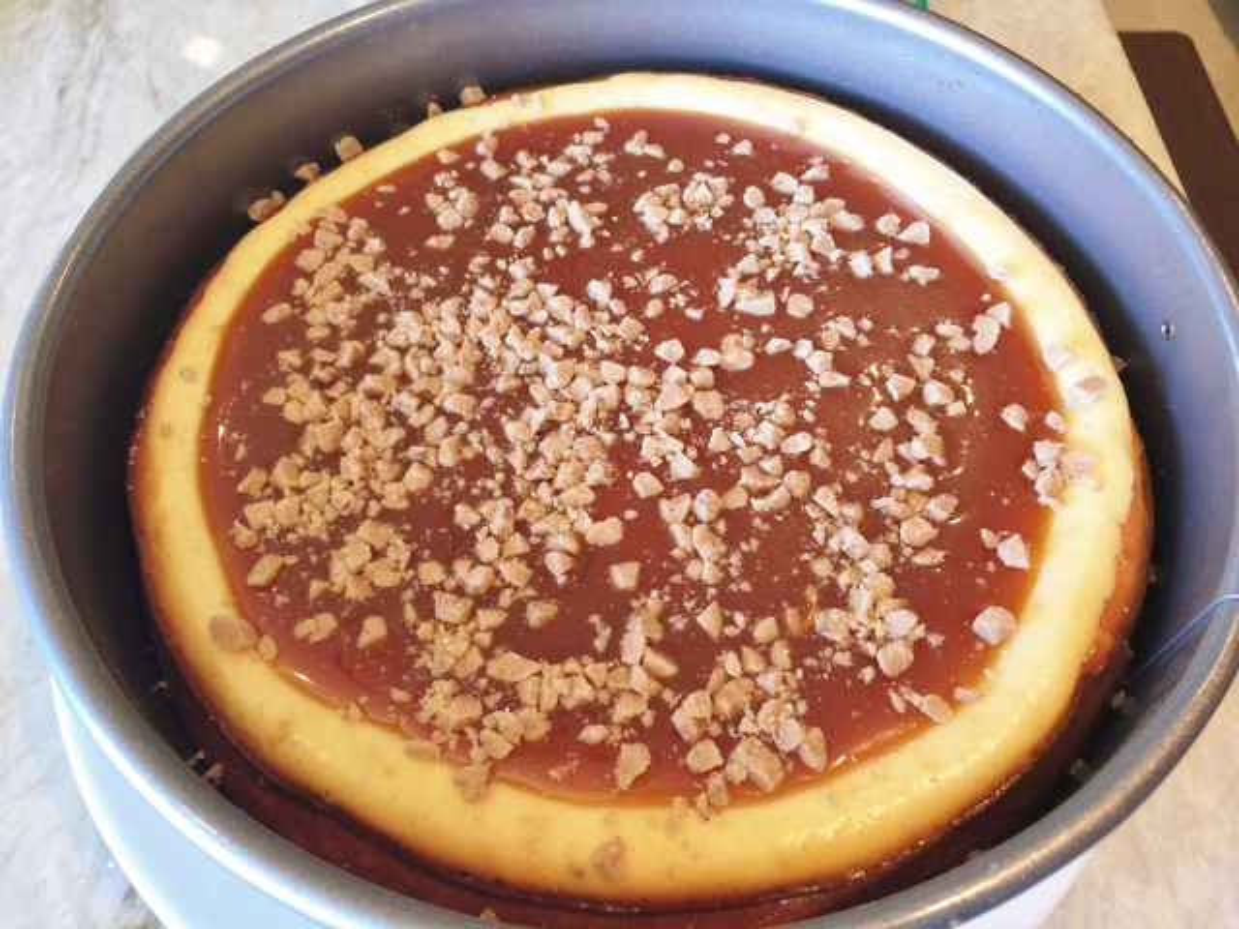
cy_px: 464
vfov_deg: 48.2
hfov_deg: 61.7
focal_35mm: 29
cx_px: 620
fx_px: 1038
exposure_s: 1/15
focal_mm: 4.15
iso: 40
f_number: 2.2
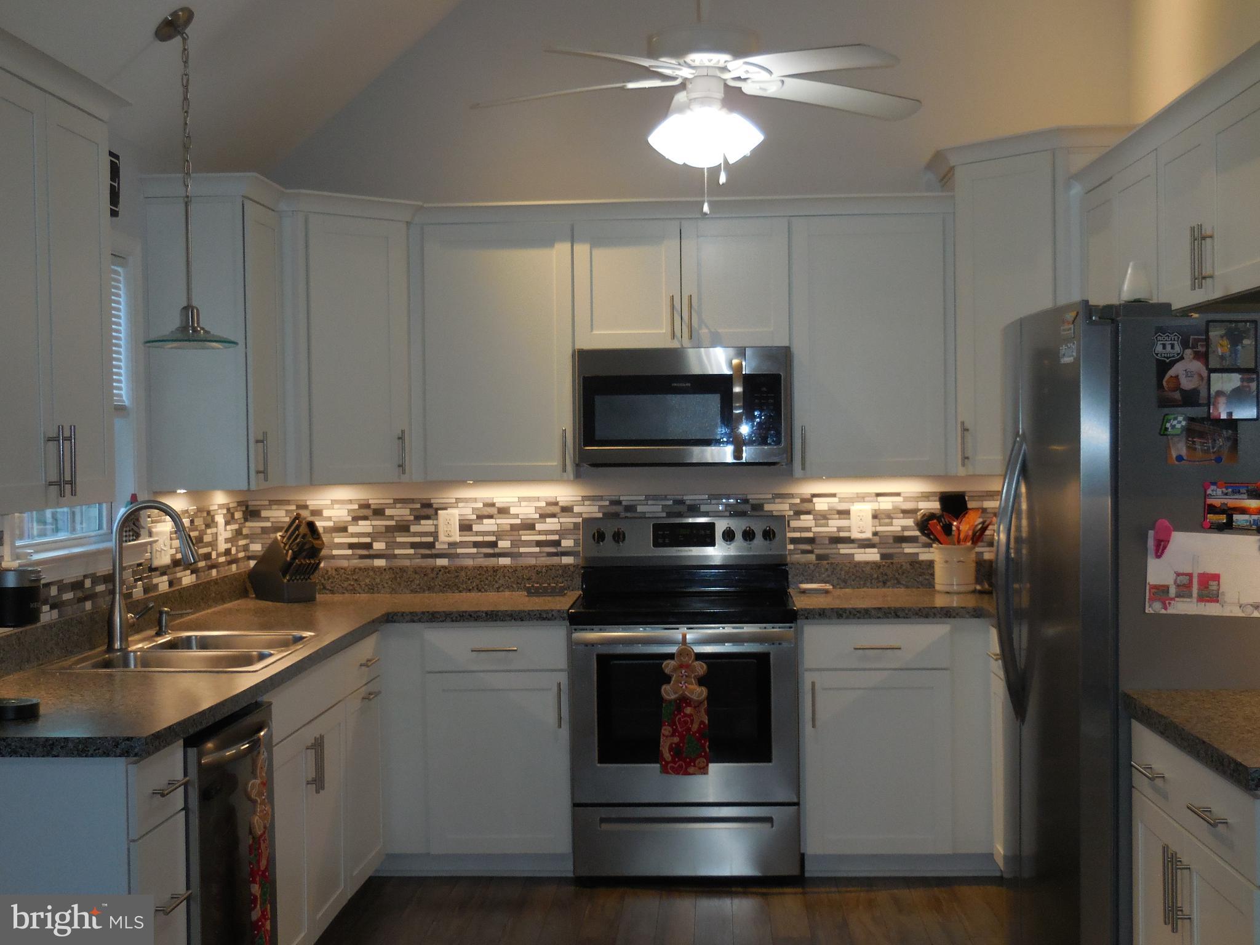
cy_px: 472
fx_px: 1638
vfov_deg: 32.2
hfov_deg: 42.1
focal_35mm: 45
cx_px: 630
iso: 250
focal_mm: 8.1
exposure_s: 1/60
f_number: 4.2
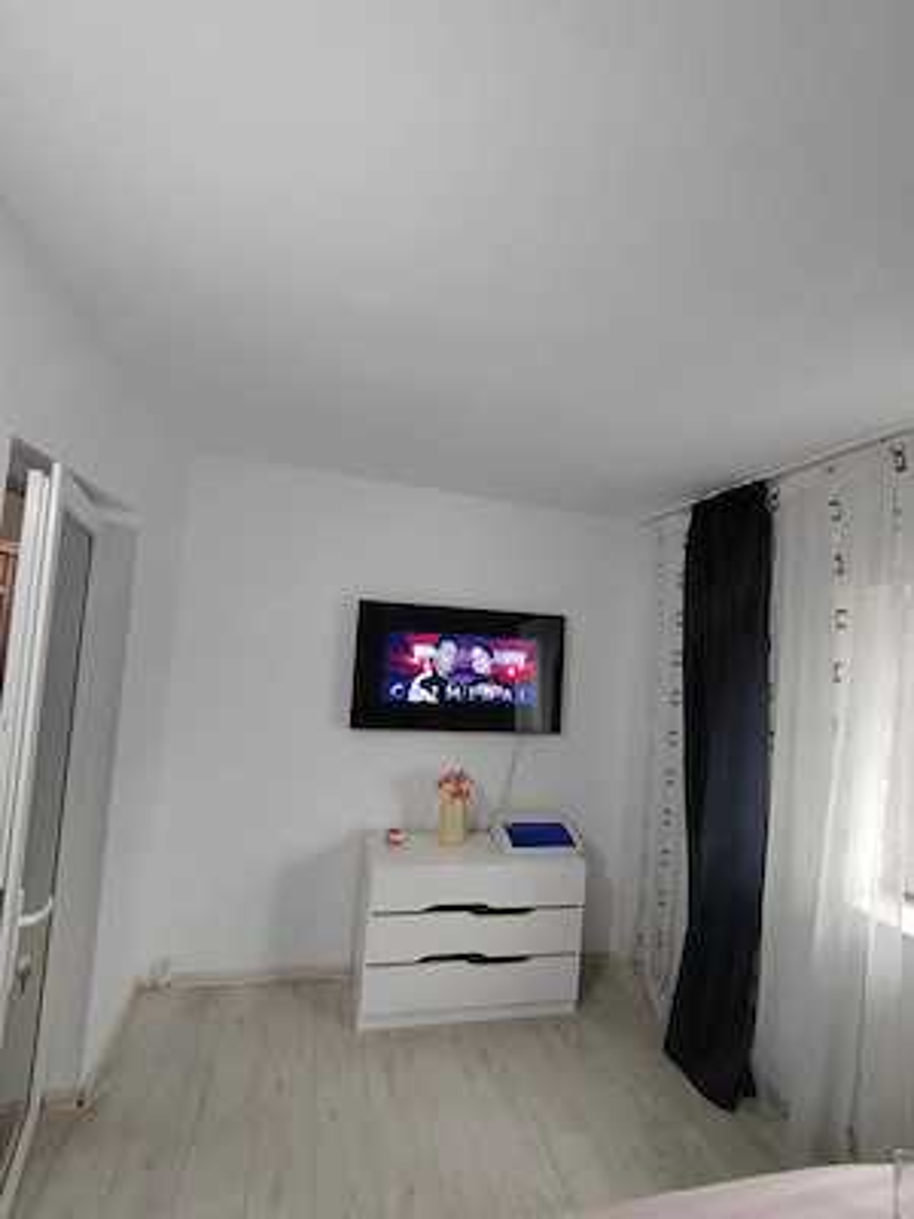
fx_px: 598
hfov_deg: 74.7
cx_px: 457
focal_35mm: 17
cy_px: 610
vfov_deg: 91.0
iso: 500
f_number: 2.2
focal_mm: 2.16
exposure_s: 1/50
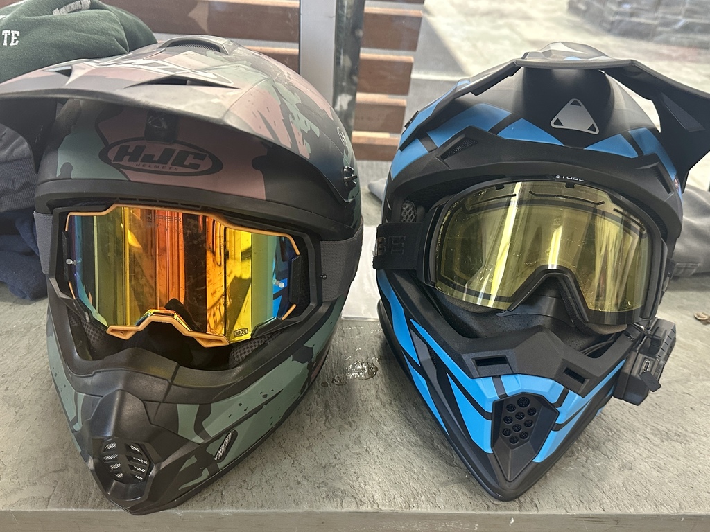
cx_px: 355
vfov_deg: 56.8
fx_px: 492
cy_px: 266
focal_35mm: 24
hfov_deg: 71.6
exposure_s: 1/60
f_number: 1.78
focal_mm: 6.86
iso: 400
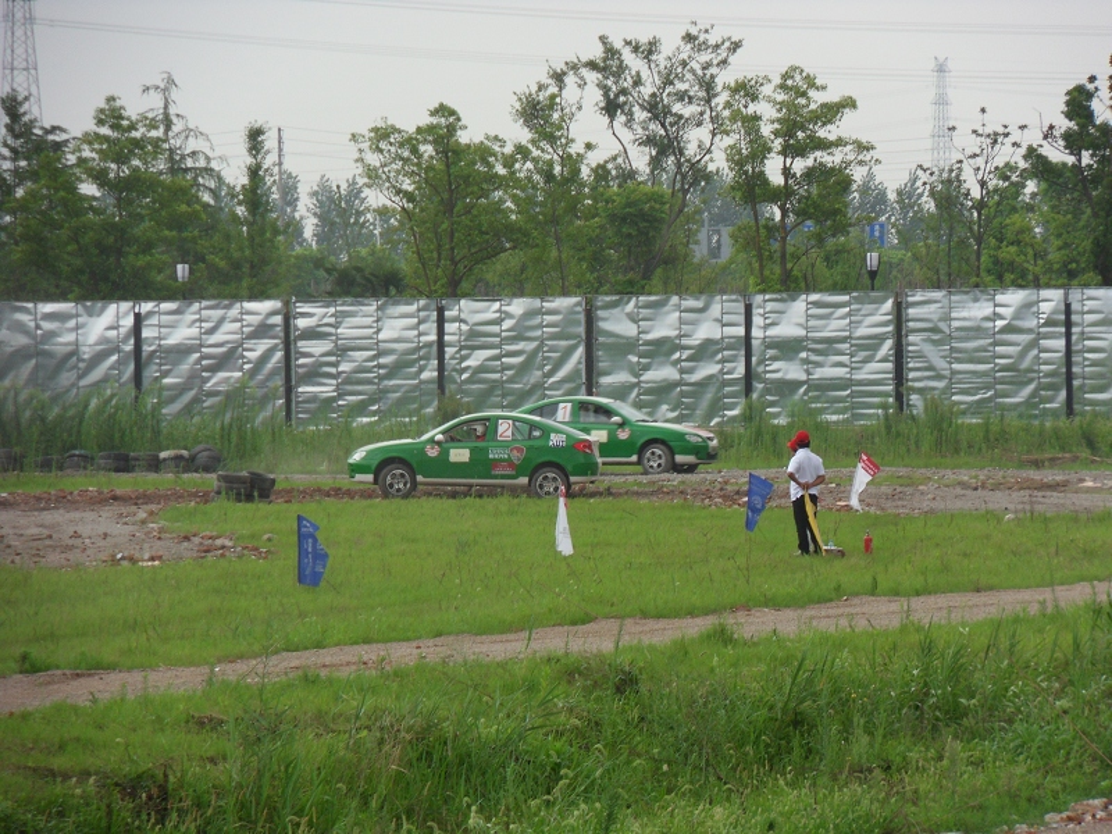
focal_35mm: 240
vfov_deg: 6.2
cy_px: 417
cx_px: 556
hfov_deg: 8.2
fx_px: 7710
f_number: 5.8
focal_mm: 42
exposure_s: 1/250
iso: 80
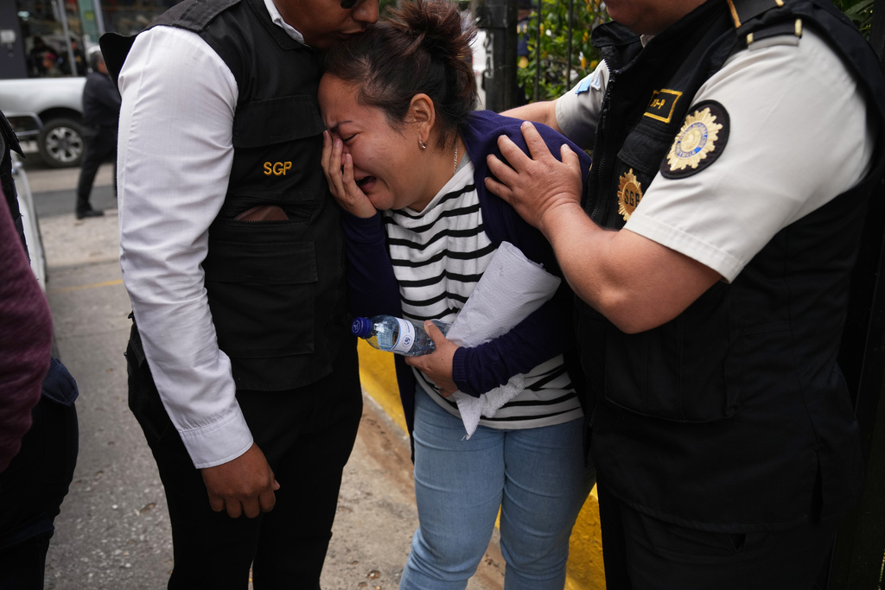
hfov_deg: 60.3
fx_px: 762
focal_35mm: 31
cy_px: 295
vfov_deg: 42.3
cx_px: 442
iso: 500
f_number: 4.5
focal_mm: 31
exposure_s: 1/800
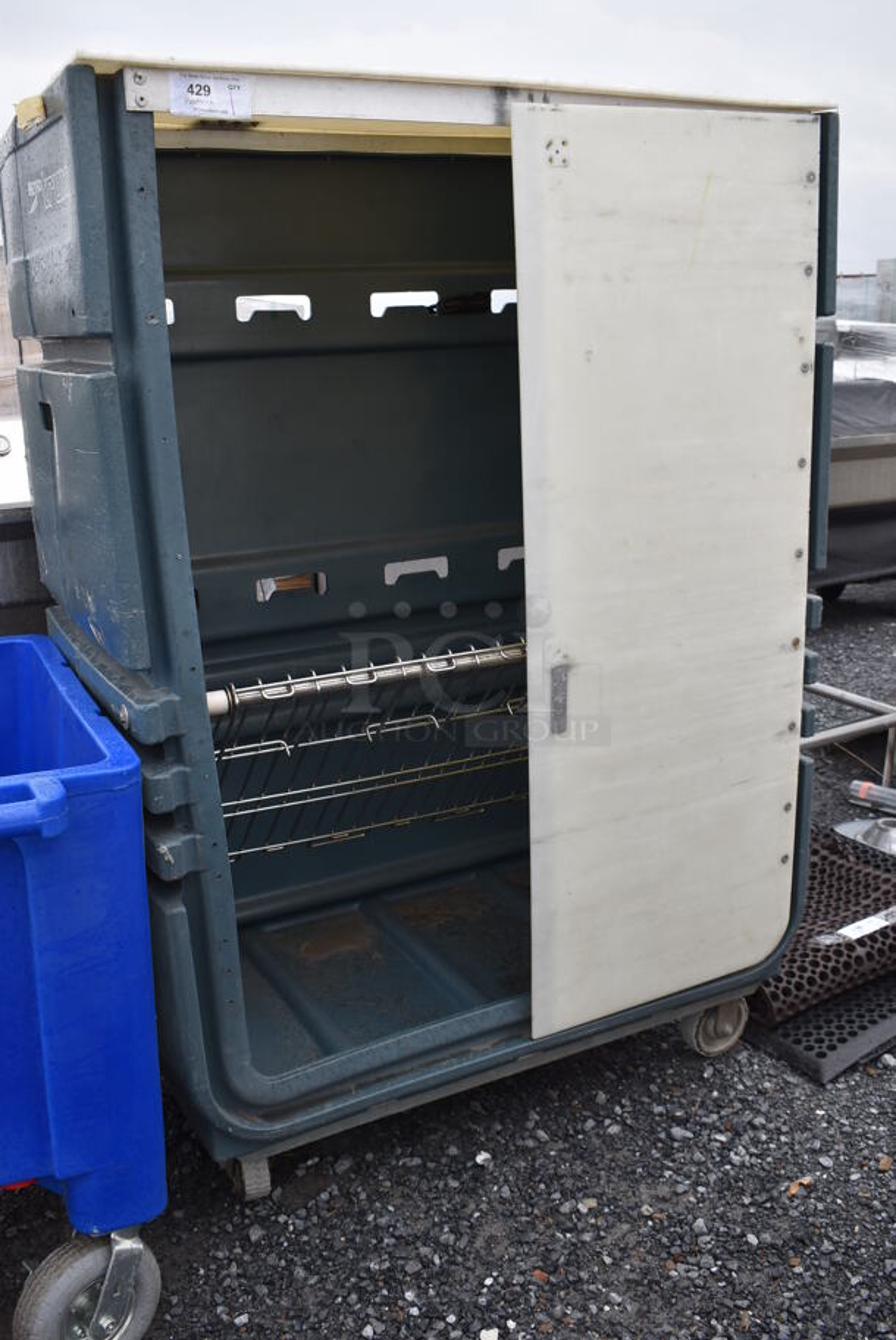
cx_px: 448
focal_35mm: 33
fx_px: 1230
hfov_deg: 40.0
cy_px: 670
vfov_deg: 57.2
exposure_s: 1/200
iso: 200
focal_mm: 22
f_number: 6.3
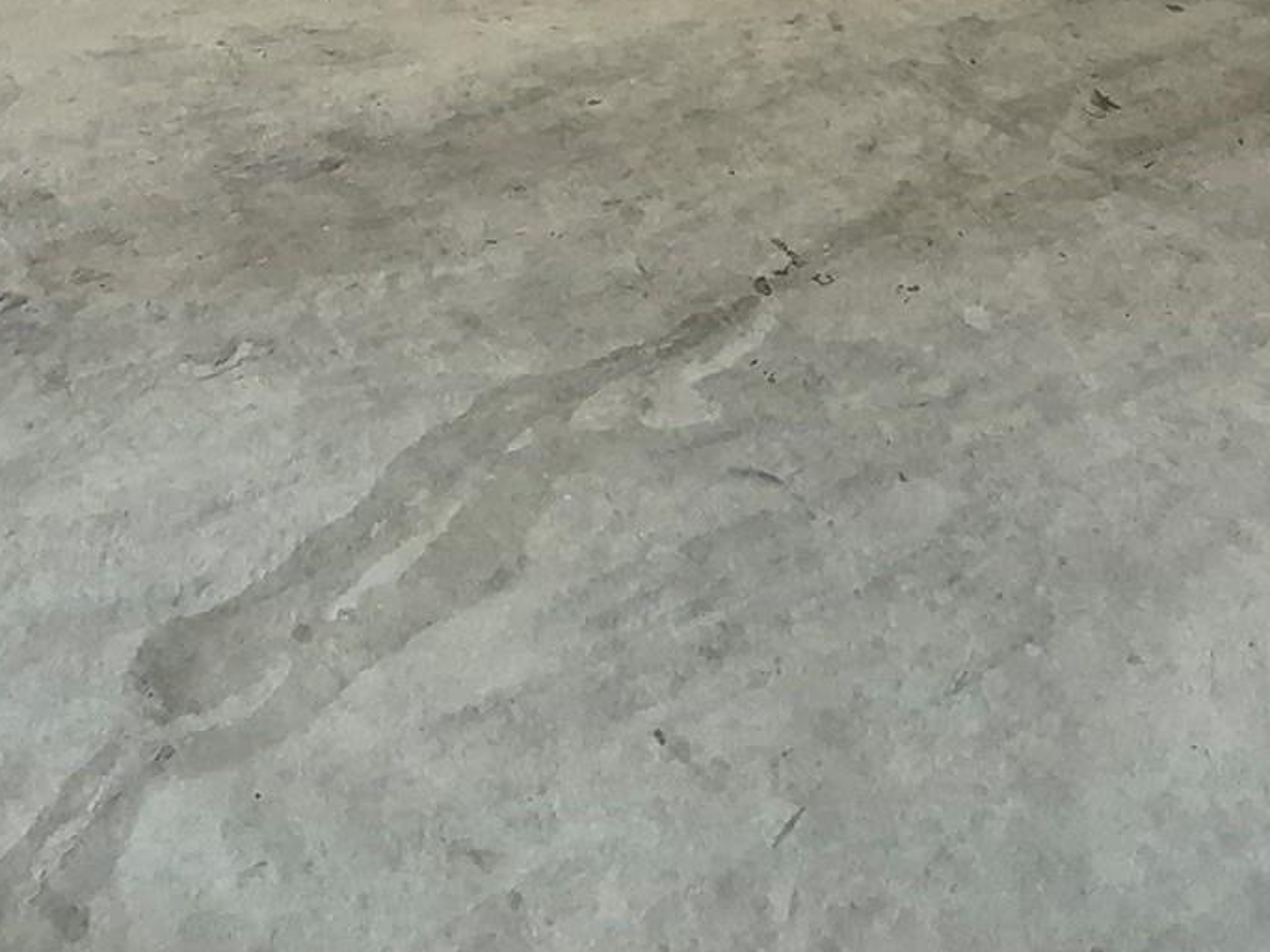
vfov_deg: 26.8
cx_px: 690
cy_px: -459
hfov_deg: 47.8
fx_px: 1431
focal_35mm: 39
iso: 500
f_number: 2.2
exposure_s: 1/30
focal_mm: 1.74
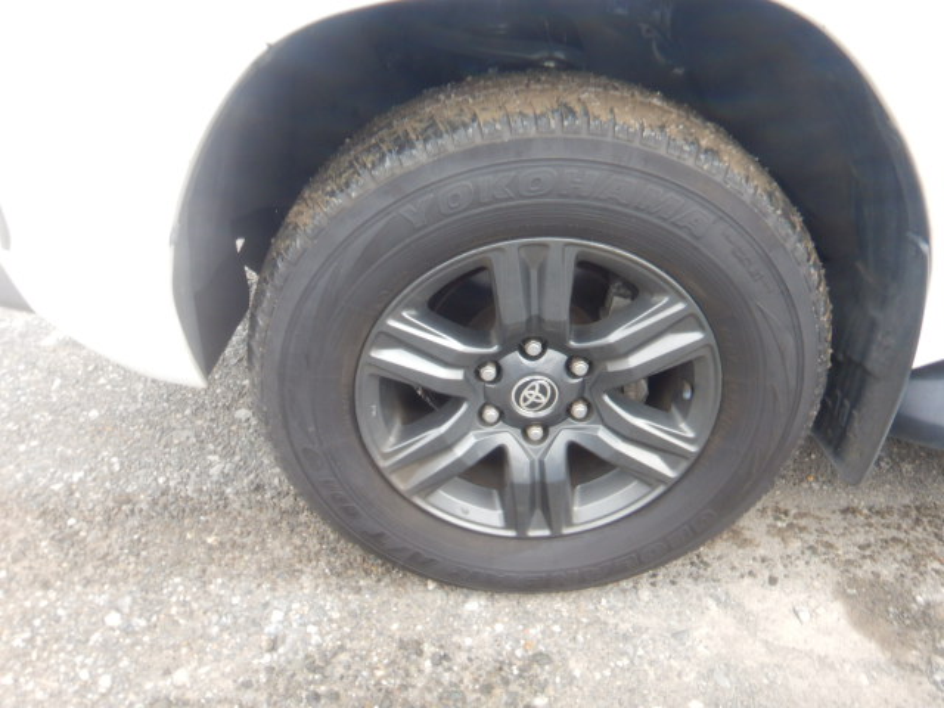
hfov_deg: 71.6
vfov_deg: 56.8
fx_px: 654
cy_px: 354
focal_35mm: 24
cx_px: 472
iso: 200
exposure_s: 1/30
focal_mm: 4.3
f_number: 2.8
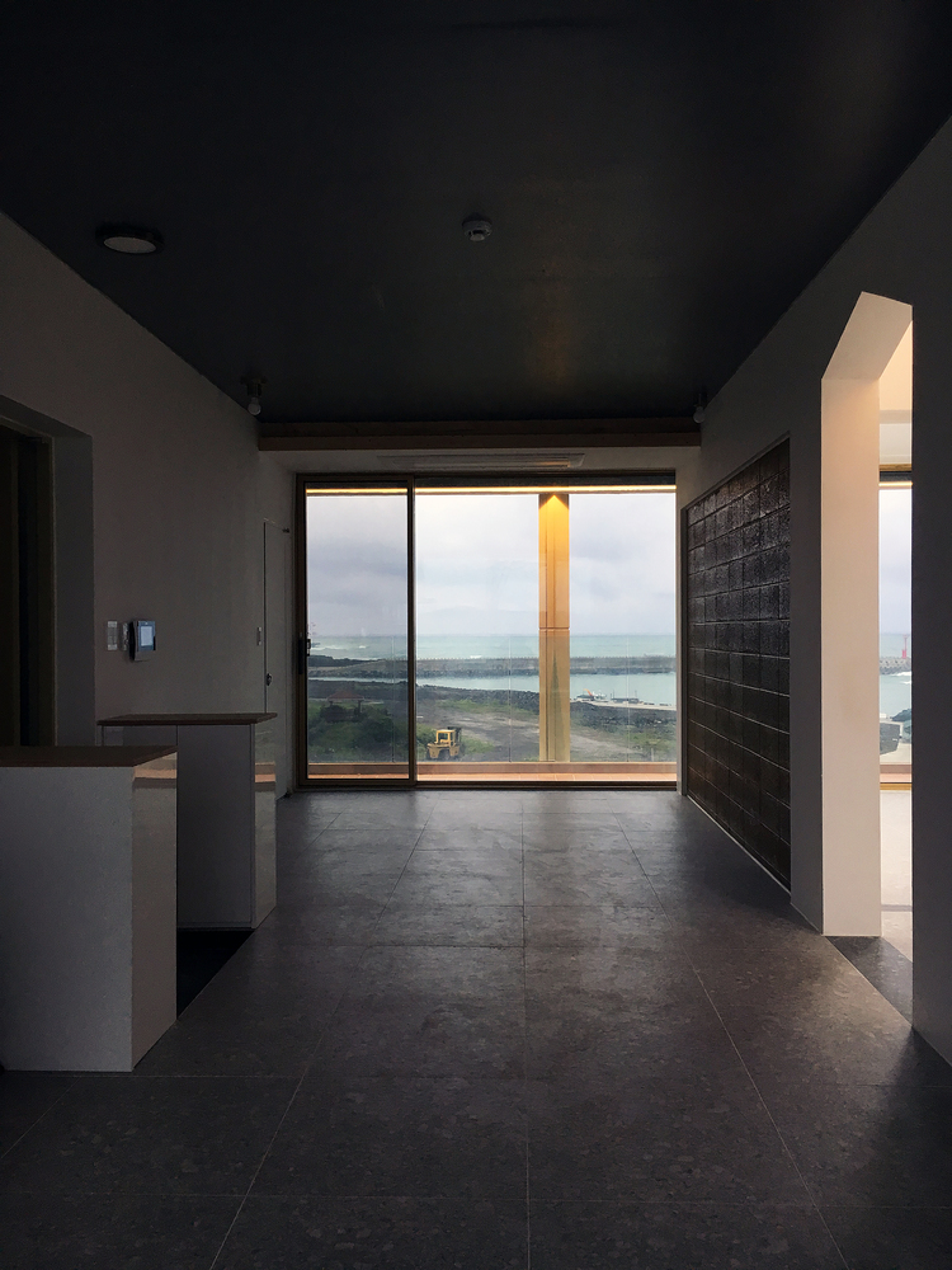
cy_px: 635
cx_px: 476
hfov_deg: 48.2
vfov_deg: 61.7
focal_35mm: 29
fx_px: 1063
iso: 64
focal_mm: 4.15
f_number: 2.2
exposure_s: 1/30
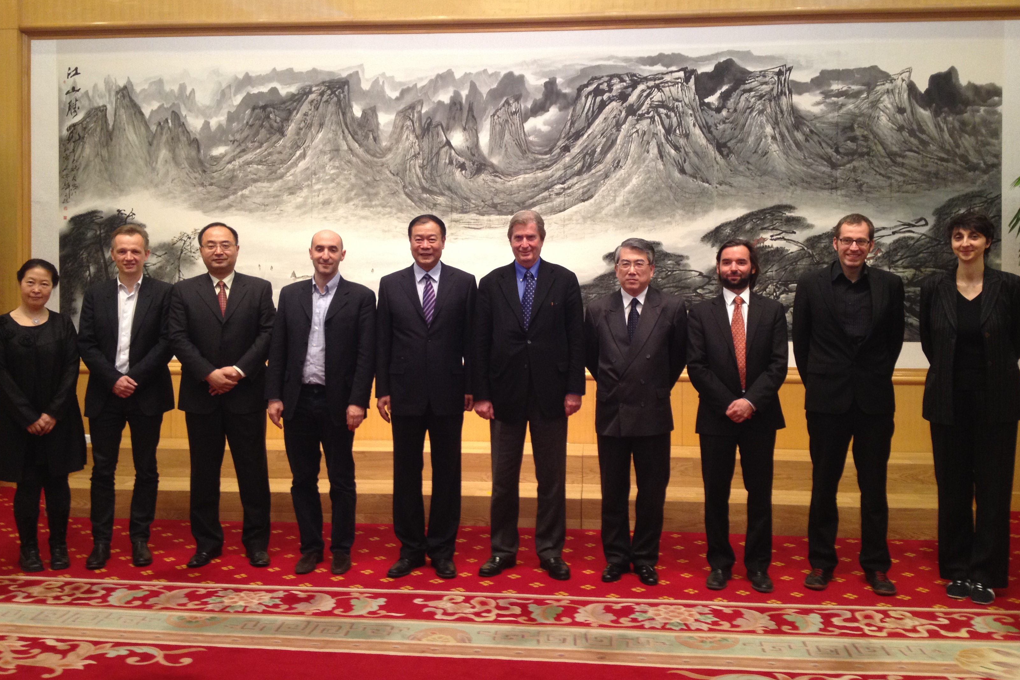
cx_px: 509
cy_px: 301
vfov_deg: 35.9
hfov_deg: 51.9
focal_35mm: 37
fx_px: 1048
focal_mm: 4.28
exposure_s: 1/20
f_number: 2.4
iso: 160
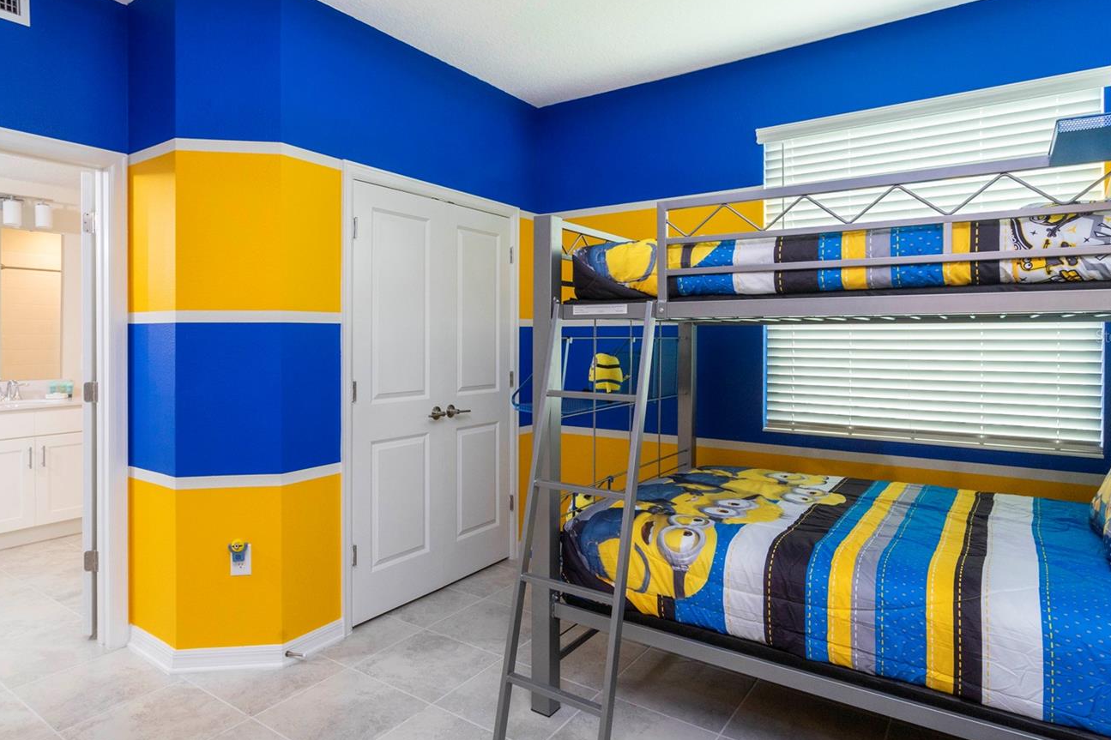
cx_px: 486
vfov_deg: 59.4
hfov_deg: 80.8
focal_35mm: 21
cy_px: 336
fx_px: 648
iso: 1000
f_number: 13
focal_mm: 17
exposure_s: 1/15
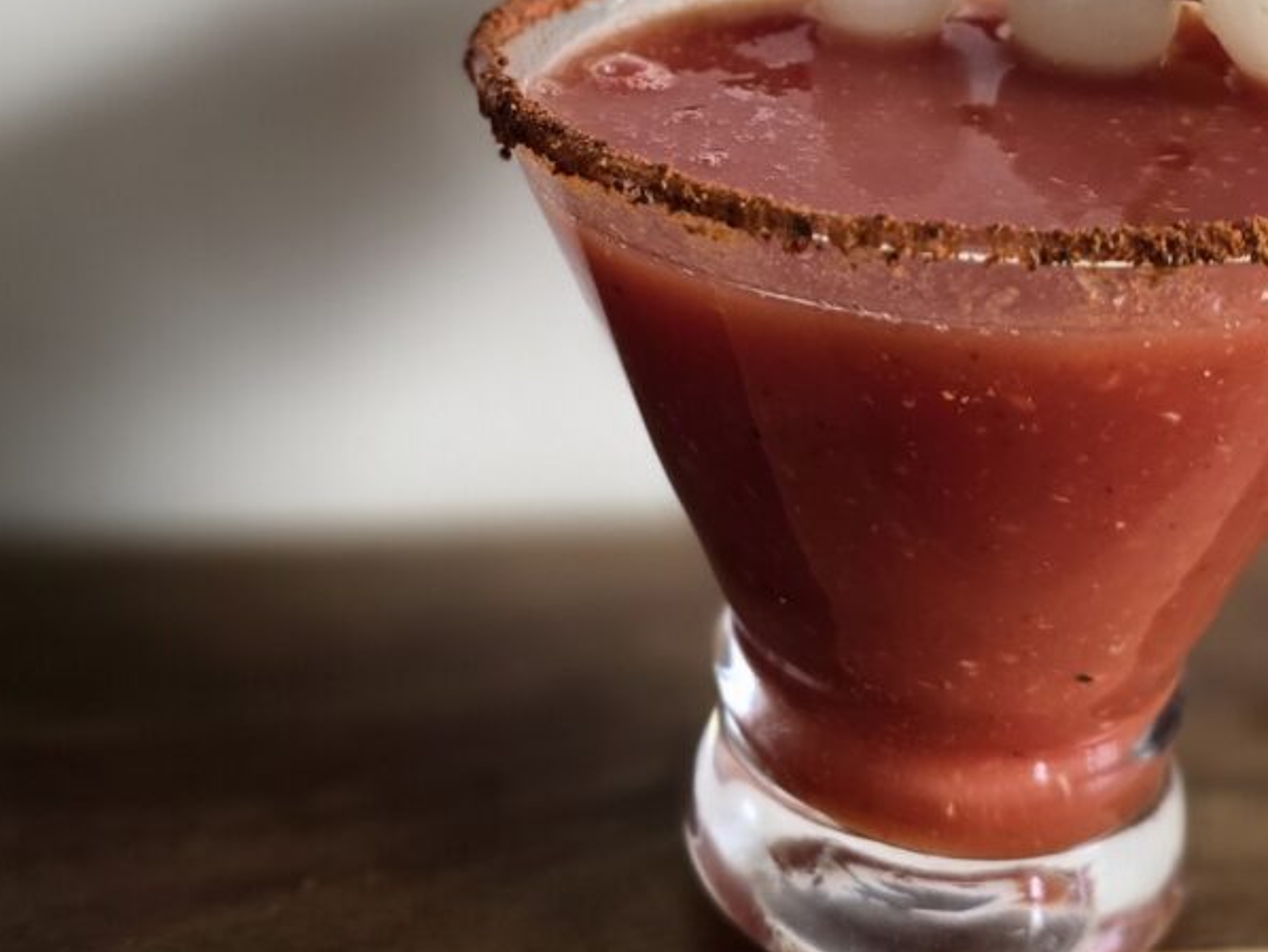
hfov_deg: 32.1
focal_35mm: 60
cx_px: 706
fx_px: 2199
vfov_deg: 23.9
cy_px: 131
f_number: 1.7
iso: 160
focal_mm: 6.3
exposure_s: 1/120
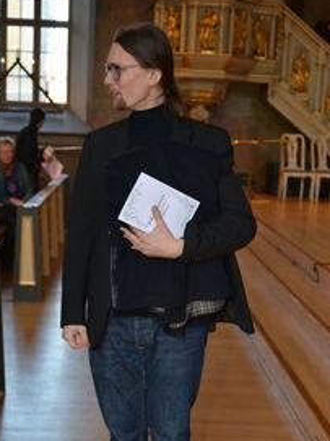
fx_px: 865
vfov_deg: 28.3
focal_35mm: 68
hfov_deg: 21.6
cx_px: 156
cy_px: 303
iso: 500
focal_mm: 48
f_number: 4.2
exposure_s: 1/60
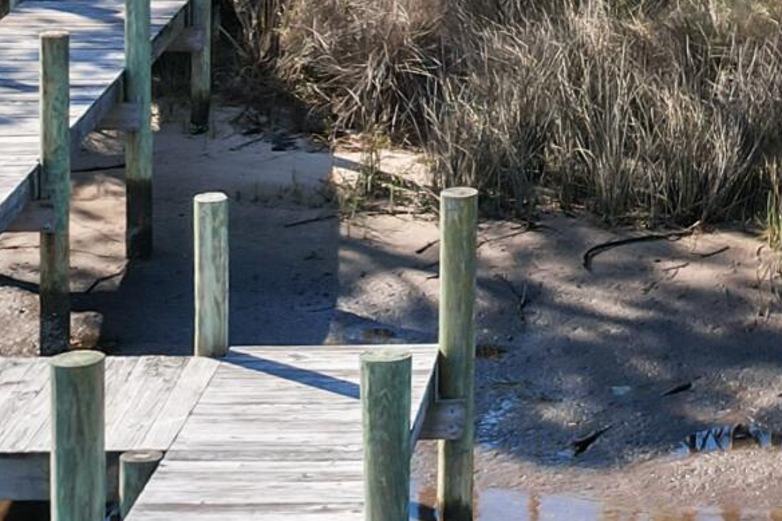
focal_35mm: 113
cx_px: 998
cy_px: -72
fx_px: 2454
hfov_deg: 17.1
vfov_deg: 11.9
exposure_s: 1/730
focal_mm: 8.38
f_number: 2.8
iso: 100
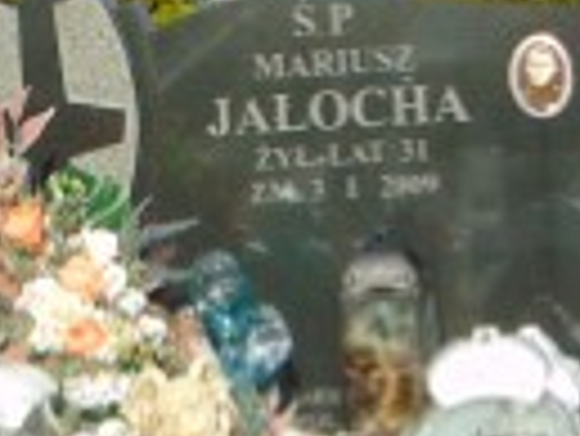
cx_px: 166
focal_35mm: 193
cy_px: 517
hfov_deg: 10.2
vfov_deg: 7.6
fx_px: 3237
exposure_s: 1/200
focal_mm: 6.9
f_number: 8.5
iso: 80
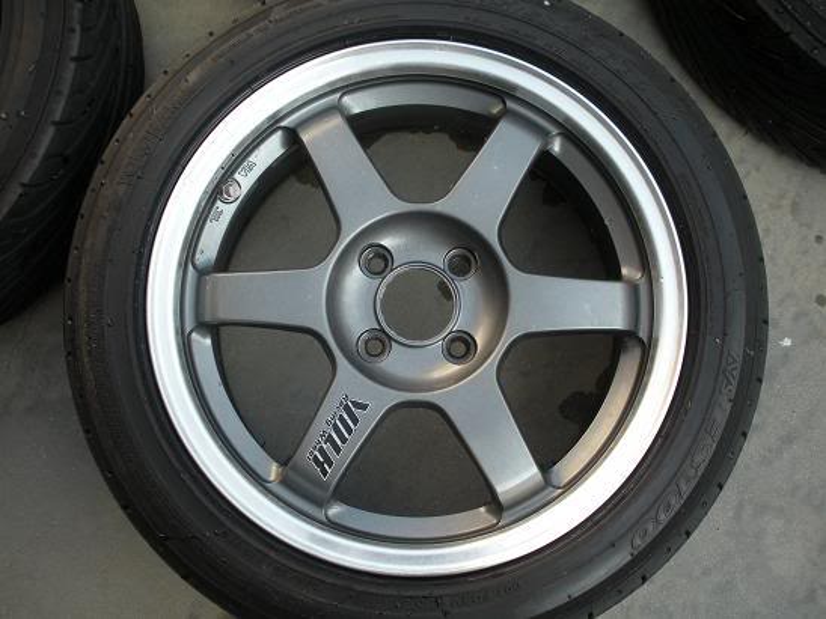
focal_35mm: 35
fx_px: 835
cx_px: 413
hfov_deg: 52.6
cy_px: 310
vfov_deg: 40.7
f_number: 3.5
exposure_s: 1/106
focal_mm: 6.3
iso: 64
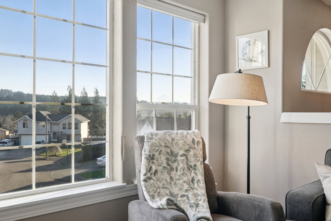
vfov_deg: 37.8
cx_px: 166
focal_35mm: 35
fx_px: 322
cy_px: 110
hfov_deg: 54.4
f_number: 8
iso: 400
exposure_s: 1/160
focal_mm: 35
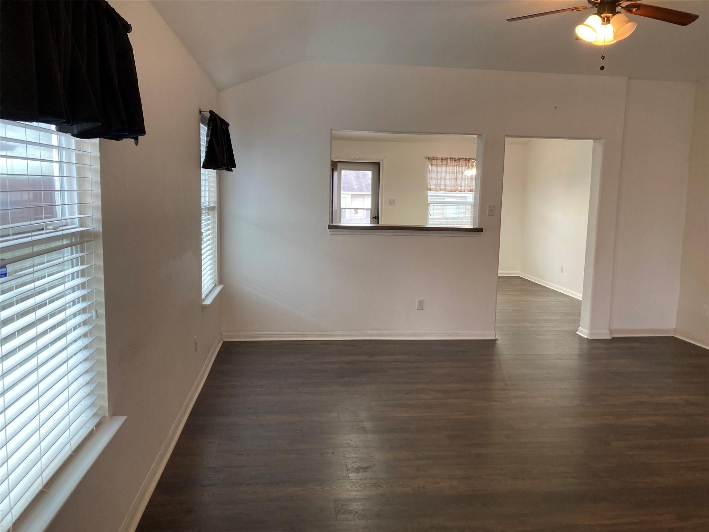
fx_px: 573
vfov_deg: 49.7
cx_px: 354
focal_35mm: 28
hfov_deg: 63.4
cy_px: 266
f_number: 1.8
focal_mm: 3.99
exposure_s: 1/60
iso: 80
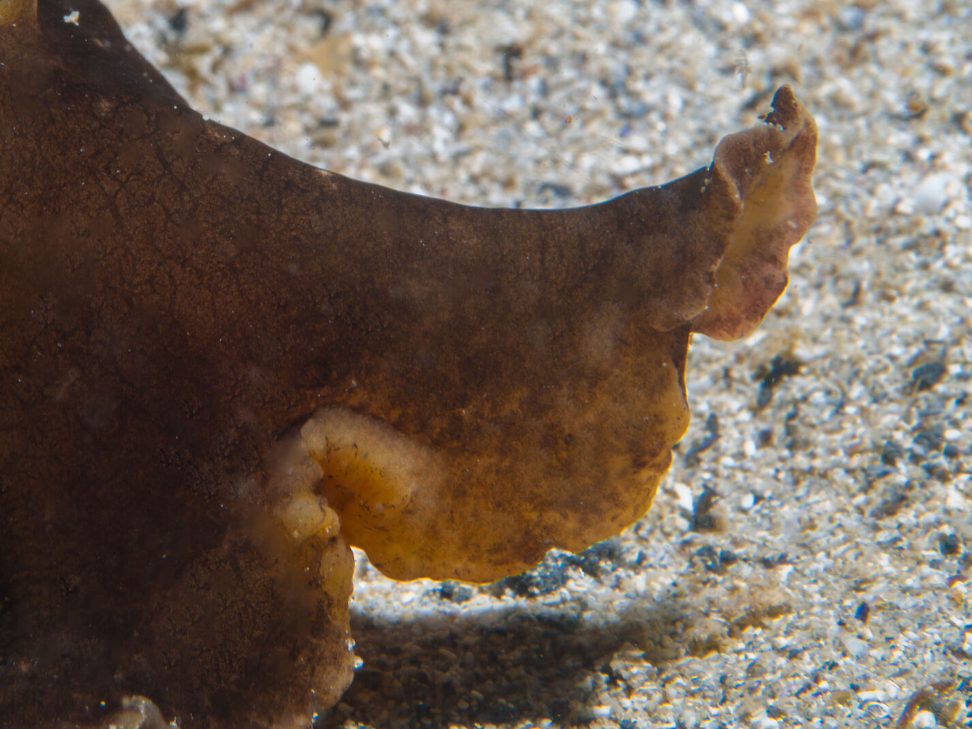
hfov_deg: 9.8
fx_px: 5671
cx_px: 158
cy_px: 119
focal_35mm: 202
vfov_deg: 7.3
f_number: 14
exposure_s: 1/250
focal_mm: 60
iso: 200
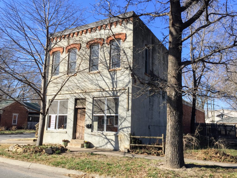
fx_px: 199
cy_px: 89
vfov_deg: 48.2
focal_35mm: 29
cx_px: 118
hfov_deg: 61.7
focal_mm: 4.15
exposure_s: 1/1412
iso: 32
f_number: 2.2
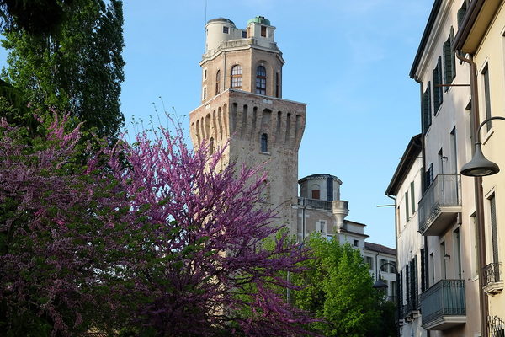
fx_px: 785
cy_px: 168
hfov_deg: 35.6
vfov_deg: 24.2
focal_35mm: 56
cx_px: 252
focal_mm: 37.4
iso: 200
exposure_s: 1/240
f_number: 5.6
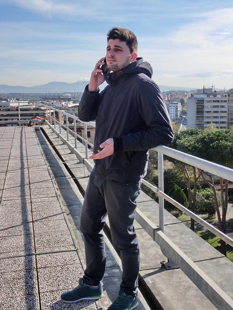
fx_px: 359
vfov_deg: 46.8
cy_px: 155
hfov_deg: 36.0
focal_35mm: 40
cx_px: 116
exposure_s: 1/640
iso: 80
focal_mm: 7.15
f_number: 4
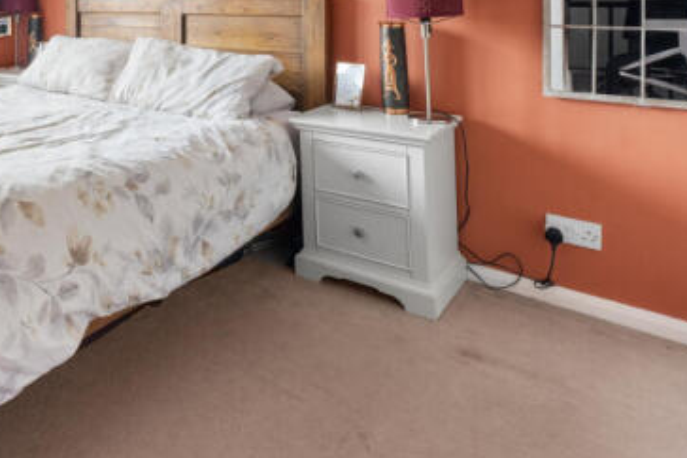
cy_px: 105
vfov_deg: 46.0
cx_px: 107
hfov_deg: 60.1
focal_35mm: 27
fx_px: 515
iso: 160
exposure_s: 10
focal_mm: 10
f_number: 8
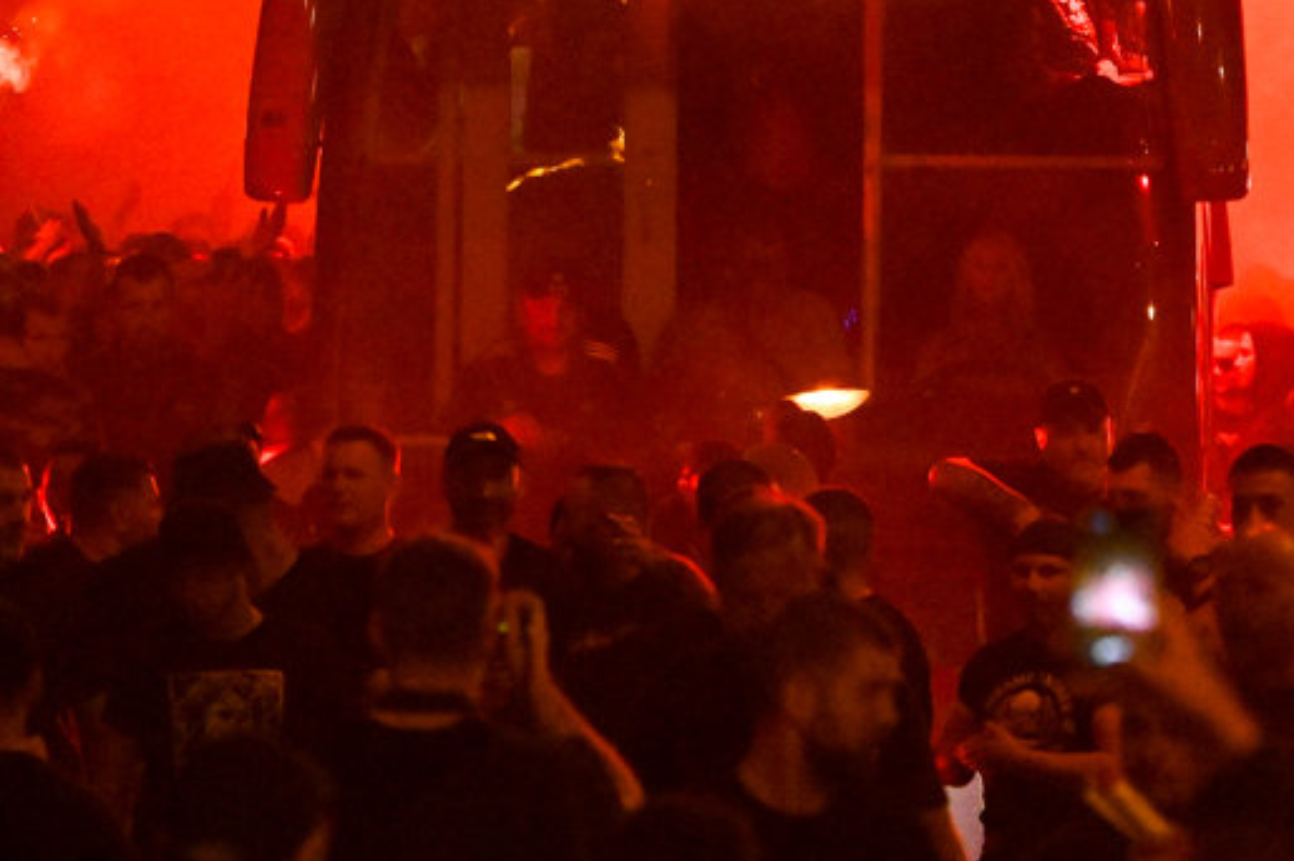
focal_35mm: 350
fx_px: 12572
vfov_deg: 3.9
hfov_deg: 5.9
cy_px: -104
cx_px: 745
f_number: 4
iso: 8000
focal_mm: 150
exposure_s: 1/1000
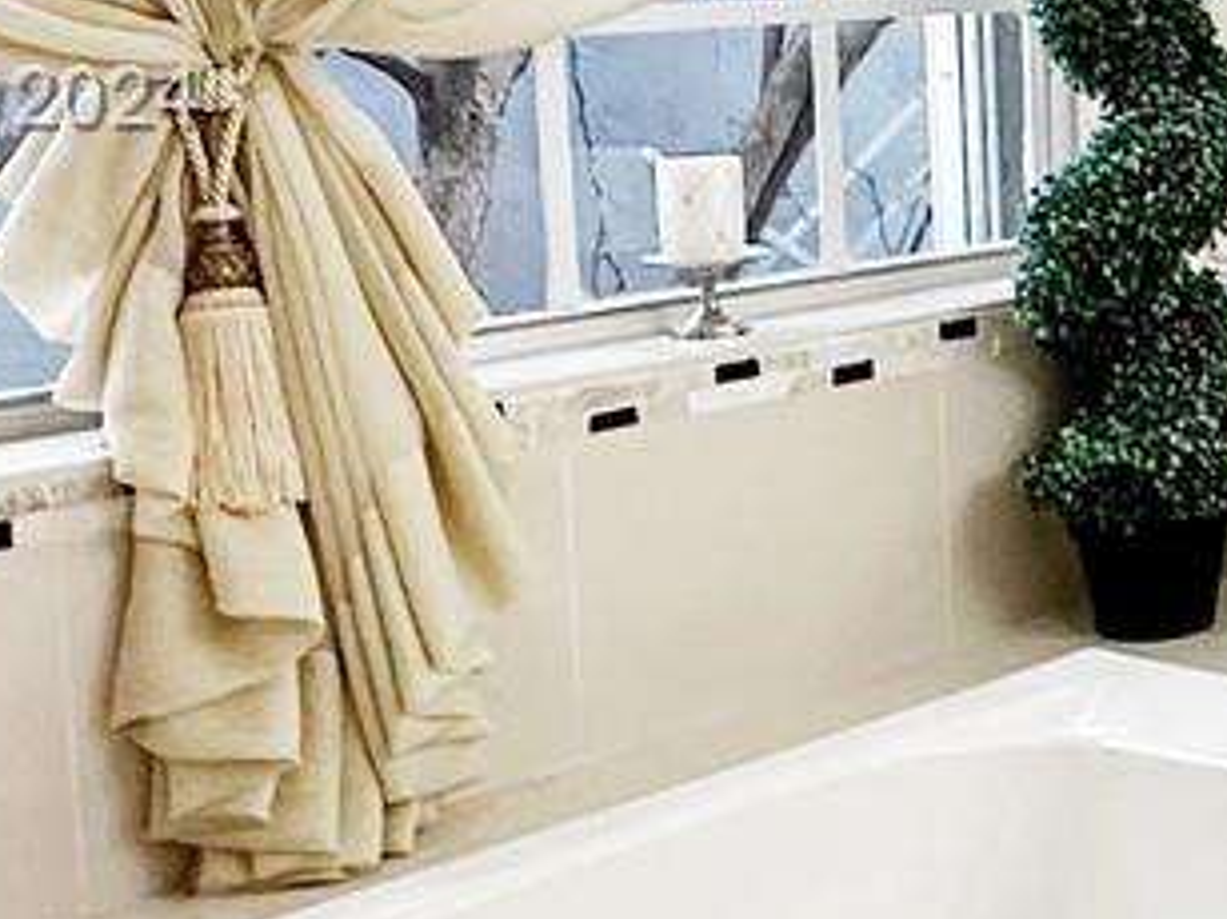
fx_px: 2587
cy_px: 104
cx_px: 2118
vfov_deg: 19.8
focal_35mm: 73
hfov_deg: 20.3
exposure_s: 1/60
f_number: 2.2
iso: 250
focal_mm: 2.22
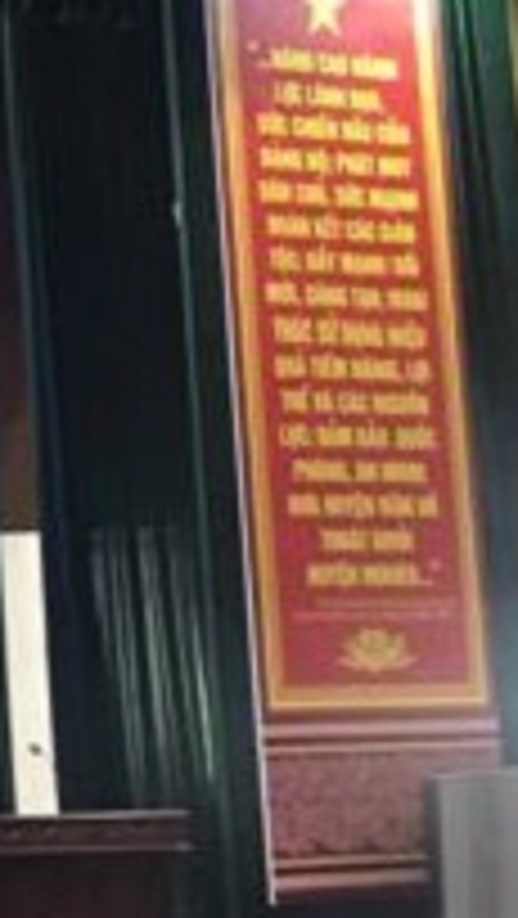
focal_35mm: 97
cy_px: 326
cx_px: -923
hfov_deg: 10.0
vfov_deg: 21.9
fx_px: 2365
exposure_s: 1/17
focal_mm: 3.99
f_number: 1.8
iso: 50
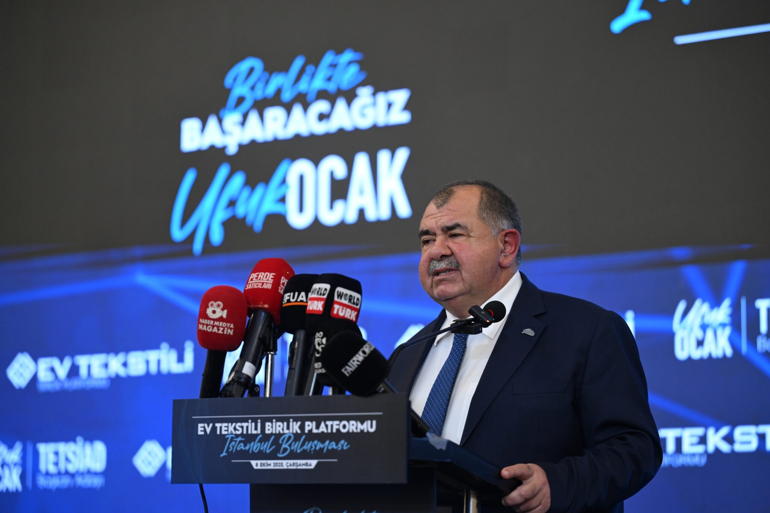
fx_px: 2245
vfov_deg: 13.0
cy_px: 256
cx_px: 385
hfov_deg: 19.5
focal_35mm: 105
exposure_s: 1/160
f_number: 2.8
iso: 1600
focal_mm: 105
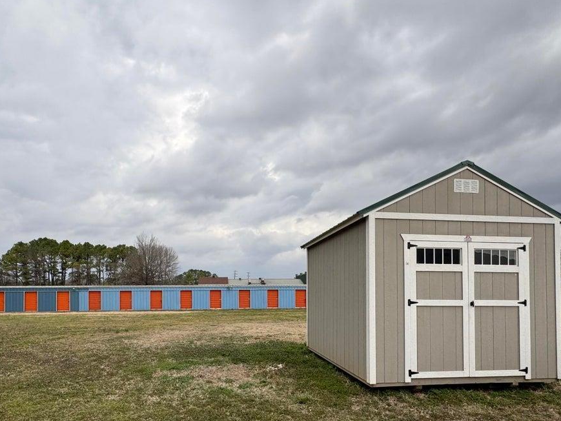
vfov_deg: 59.5
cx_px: 262
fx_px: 357
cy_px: 286
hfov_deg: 76.3
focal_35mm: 22
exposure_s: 1/258
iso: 40
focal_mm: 2.22
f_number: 2.2
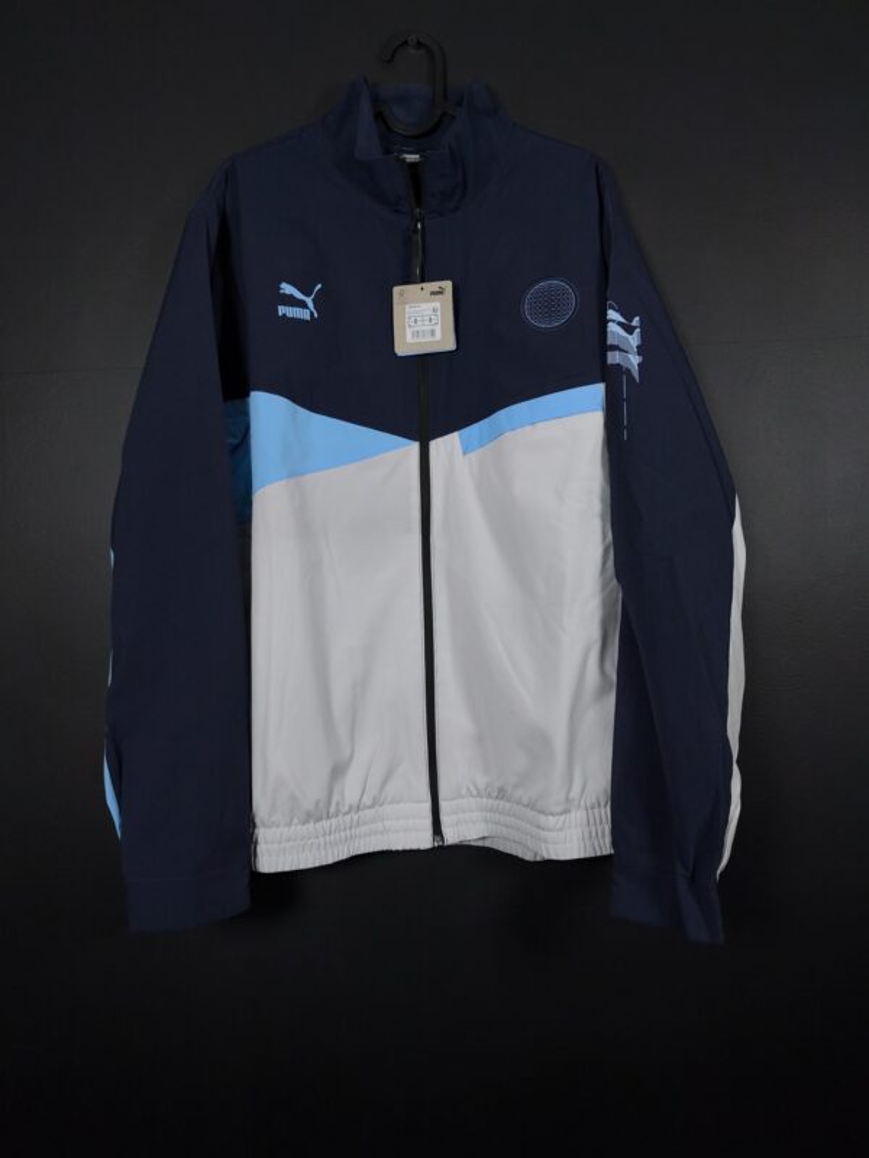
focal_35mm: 23
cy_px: 579
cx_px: 434
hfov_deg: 58.9
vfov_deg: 73.9
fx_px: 770
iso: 400
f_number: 1.6
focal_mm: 6.57
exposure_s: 1/160
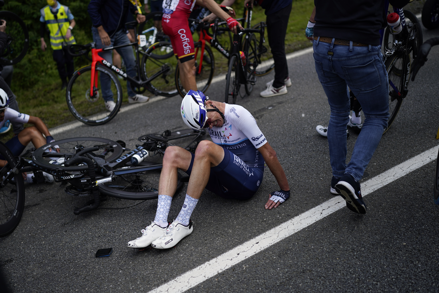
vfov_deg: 37.9
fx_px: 427
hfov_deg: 54.4
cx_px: 220
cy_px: 146
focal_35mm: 35
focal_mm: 35
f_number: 1.4
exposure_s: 1/8000
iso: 100
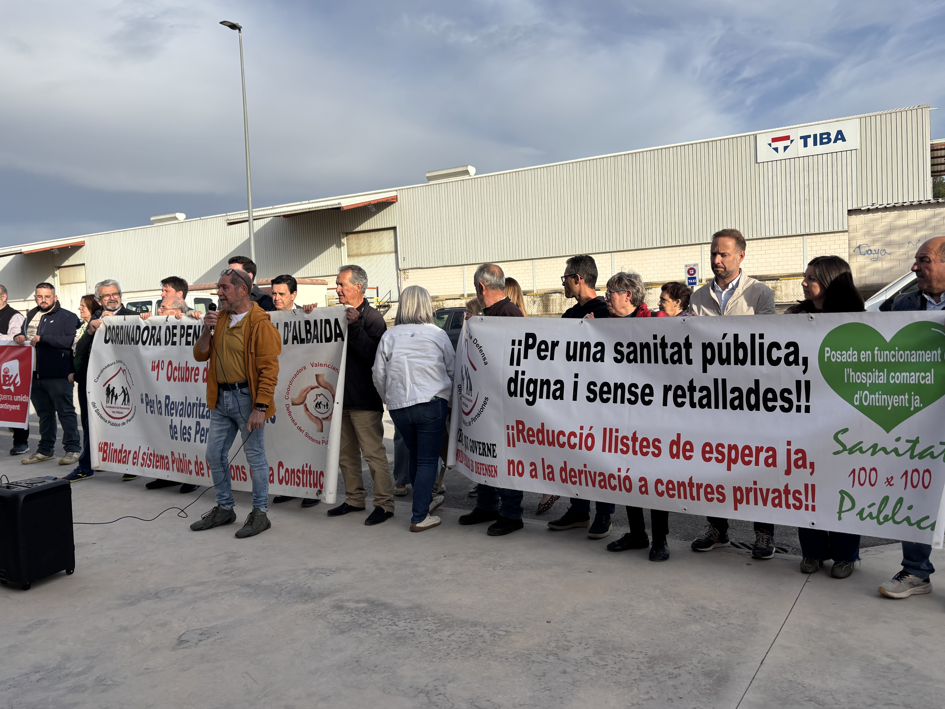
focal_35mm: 27
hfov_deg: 65.3
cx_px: 488
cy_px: 353
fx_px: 737
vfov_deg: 51.4
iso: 50
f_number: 1.6
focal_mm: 5.96
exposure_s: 1/3413
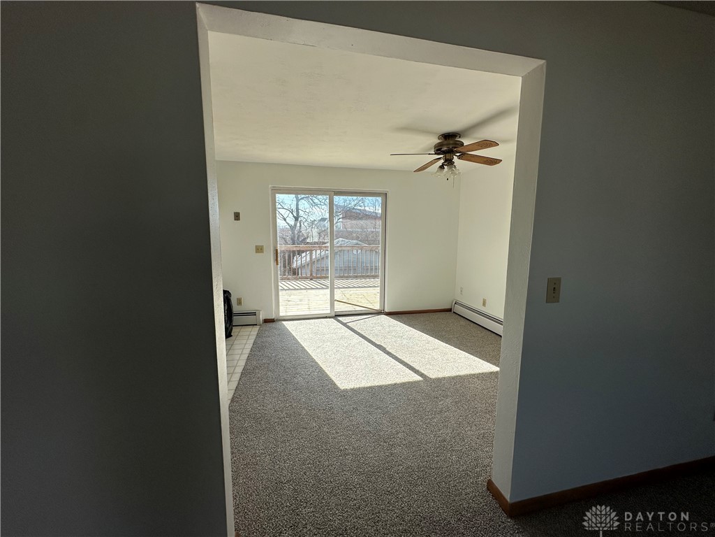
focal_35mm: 14
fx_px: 289
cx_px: 358
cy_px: 268
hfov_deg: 102.1
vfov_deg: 85.7
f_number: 2.2
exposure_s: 1/764
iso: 40
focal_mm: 2.22
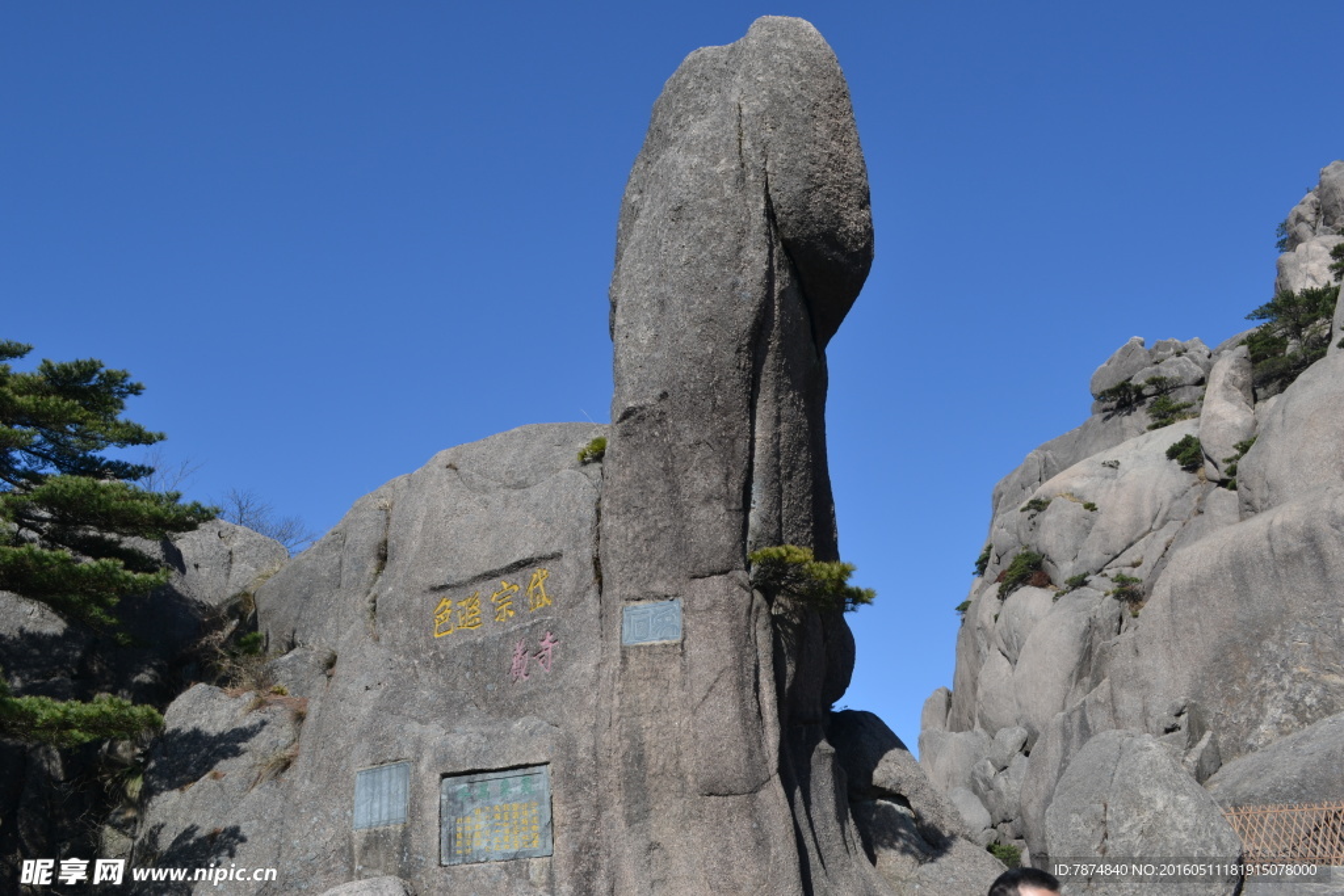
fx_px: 1232
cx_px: 672
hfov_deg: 57.2
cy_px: 448
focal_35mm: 33
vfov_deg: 40.0
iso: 100
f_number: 7.1
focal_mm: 22
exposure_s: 1/200
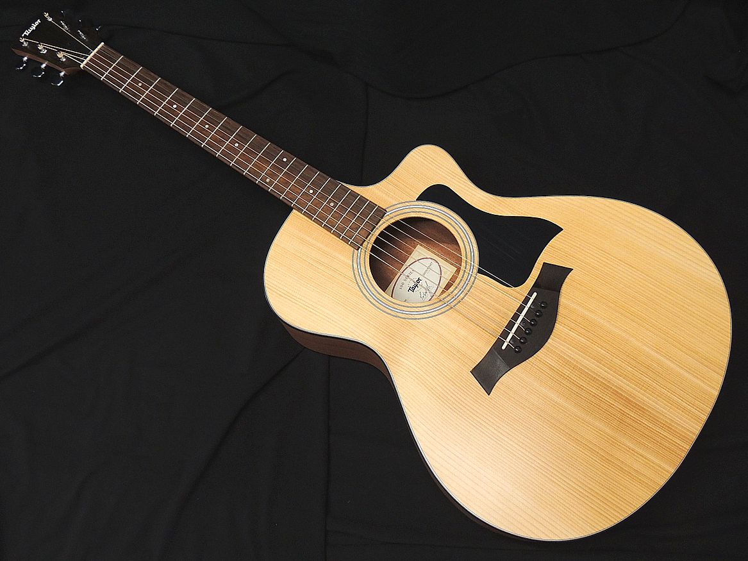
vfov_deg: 42.9
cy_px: 280
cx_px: 374
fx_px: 713
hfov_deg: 55.4
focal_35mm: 33
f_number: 3.2
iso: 400
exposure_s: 1/25
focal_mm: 5.8
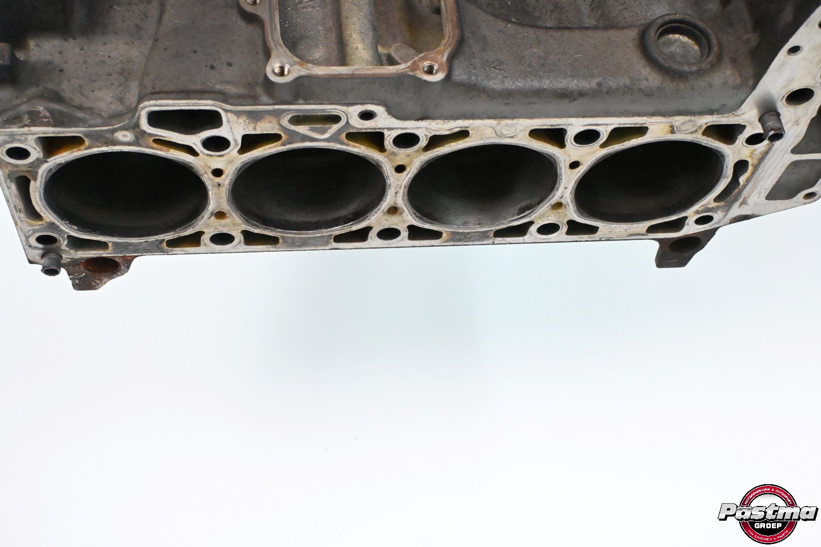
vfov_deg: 28.5
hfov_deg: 41.7
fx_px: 1077
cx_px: 410
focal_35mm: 47
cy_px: 274
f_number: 7.1
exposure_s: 1/1000
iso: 12800
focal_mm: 31.5
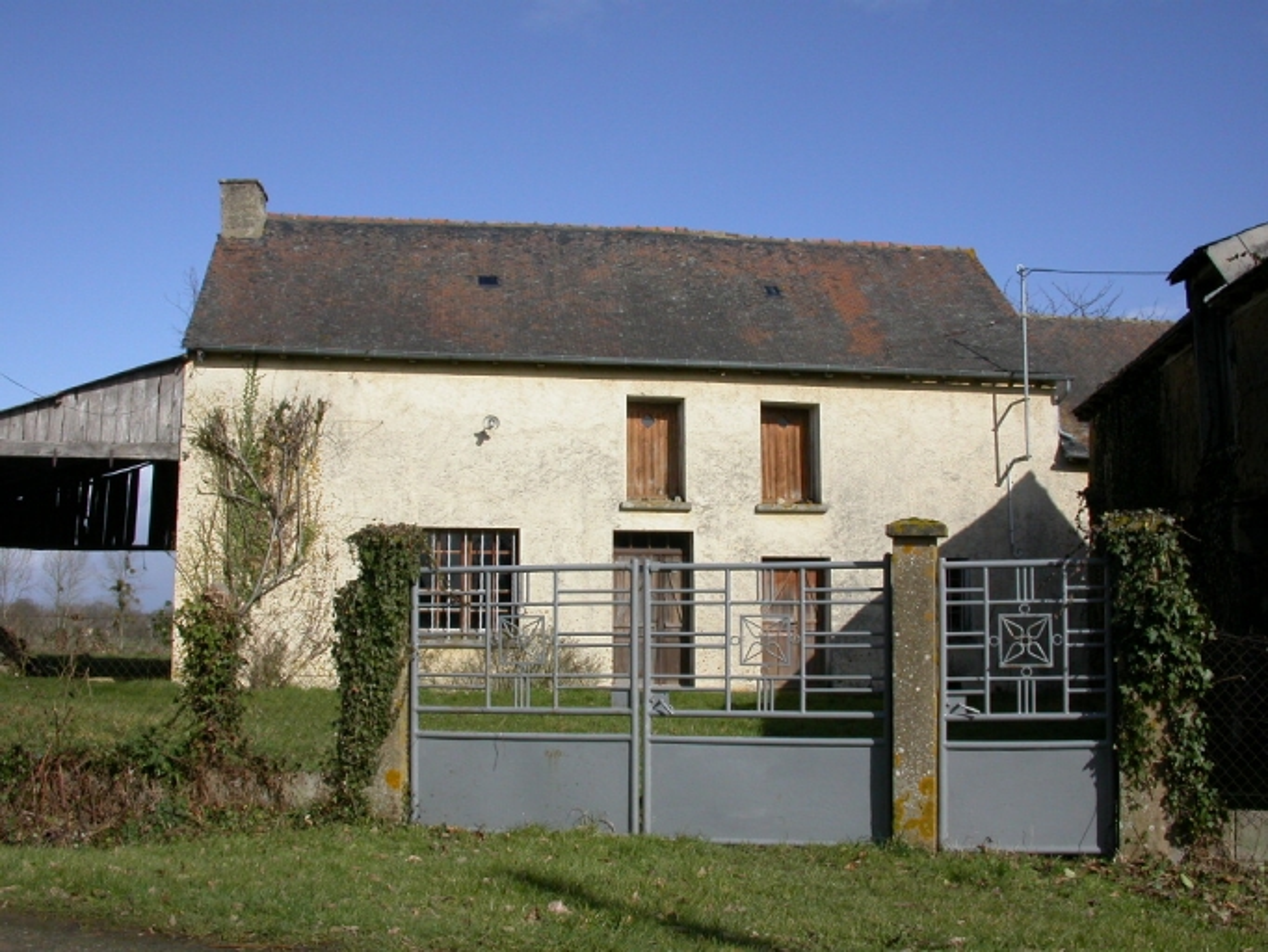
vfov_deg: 37.7
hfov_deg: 49.0
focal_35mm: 38
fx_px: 1392
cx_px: 634
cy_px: 476
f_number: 7.5
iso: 100
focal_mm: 7.85
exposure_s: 1/512
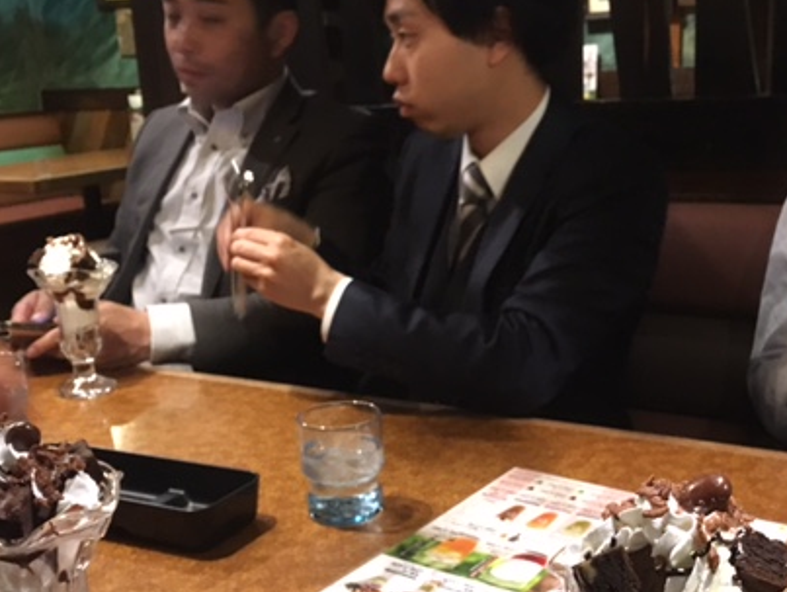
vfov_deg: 31.6
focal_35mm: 46
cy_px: 318
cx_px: 434
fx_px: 1047
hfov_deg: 41.2
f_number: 2.2
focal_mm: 4.15
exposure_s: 1/15
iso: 500
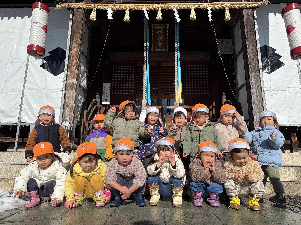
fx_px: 209
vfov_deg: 56.8
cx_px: 150
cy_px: 112
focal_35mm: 24
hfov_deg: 71.6
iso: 400
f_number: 1.78
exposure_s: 1/32258
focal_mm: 6.76
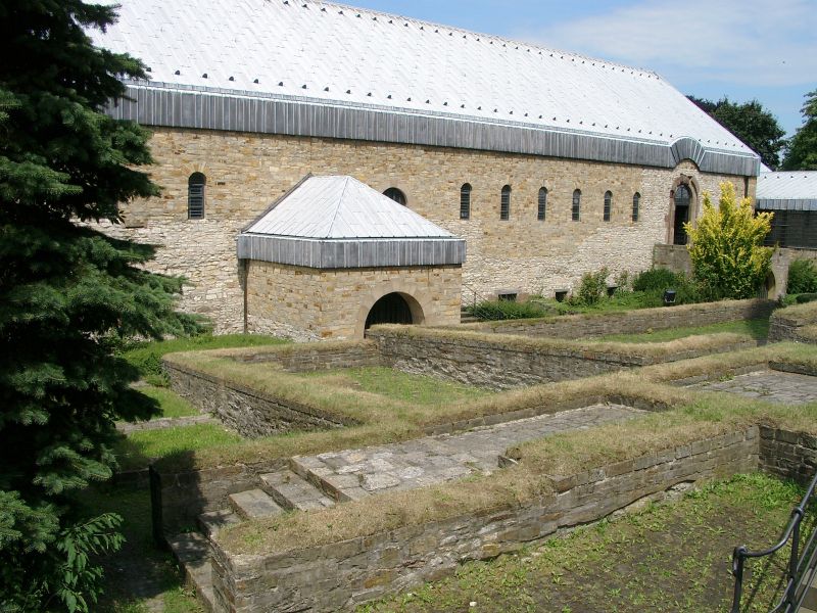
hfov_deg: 54.0
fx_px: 802
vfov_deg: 41.8
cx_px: 408
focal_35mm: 34
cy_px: 306
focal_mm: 7.13
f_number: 4
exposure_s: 1/946
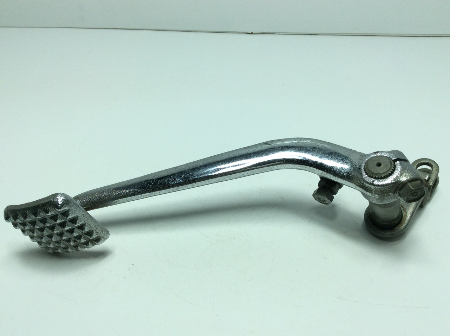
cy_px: 168
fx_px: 415
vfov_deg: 44.1
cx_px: 225
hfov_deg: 56.9
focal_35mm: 32
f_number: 2.4
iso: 32
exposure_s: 1/608
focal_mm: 3.3
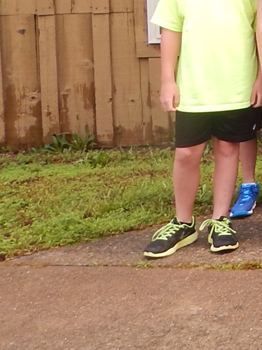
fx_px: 968
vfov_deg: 19.3
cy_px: -70
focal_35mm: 96
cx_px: 690
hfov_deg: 11.6
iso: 125
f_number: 3
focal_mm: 4
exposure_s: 1/640
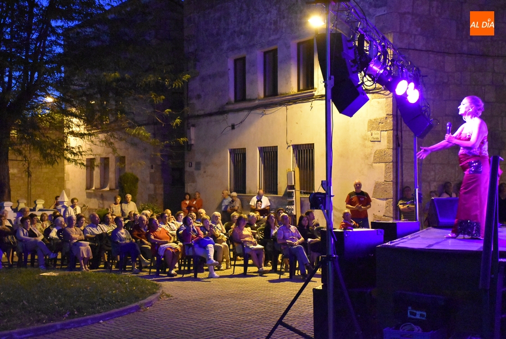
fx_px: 718
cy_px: 170
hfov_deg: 38.8
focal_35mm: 51
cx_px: 253
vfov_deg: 26.5
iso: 11400
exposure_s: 1/60
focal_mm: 34
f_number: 4.2
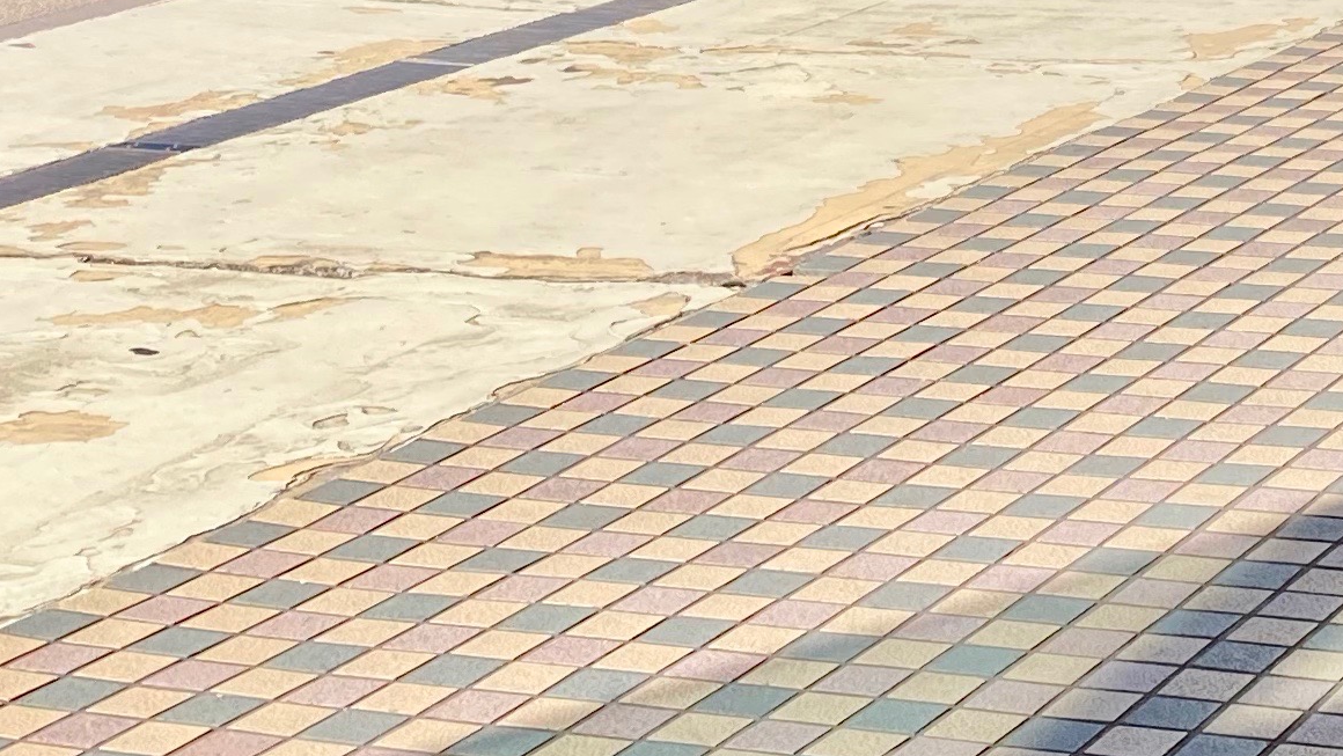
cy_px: -140
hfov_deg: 19.6
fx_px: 3775
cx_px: 1331
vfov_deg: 11.2
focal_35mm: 106
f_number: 1.8
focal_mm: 3.99
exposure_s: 1/1656
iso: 20
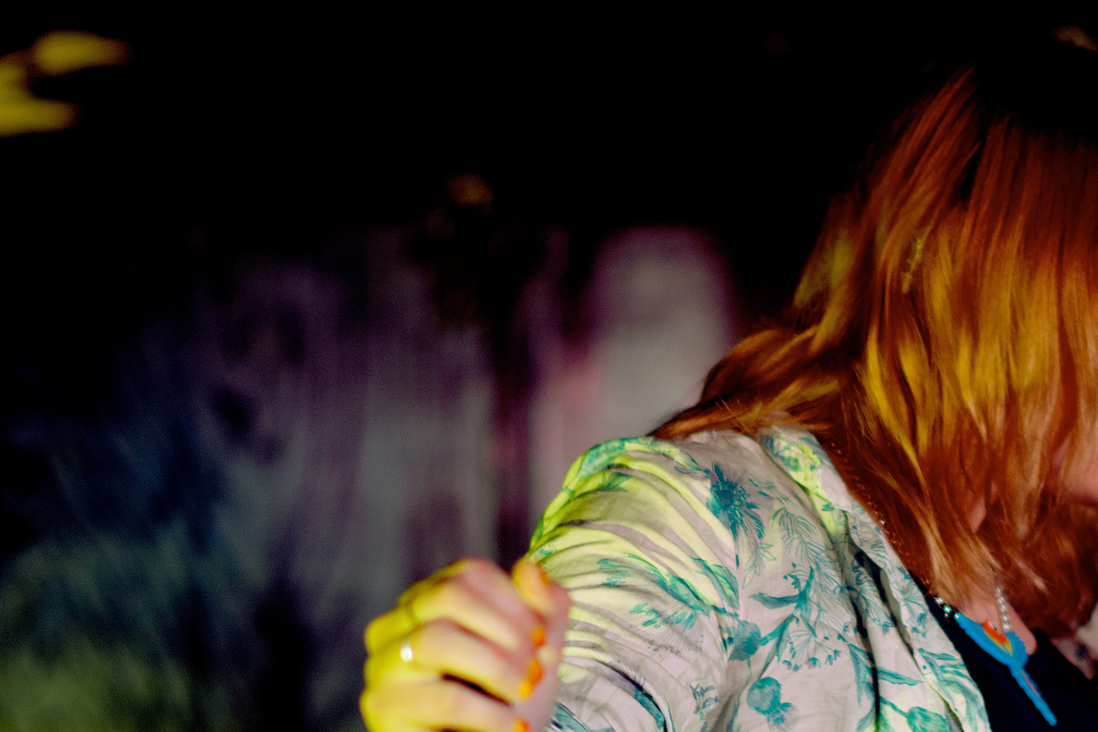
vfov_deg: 6.3
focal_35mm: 218
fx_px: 6644
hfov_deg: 9.4
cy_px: 613
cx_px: 847
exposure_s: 1/60
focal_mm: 85
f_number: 1.8
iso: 320
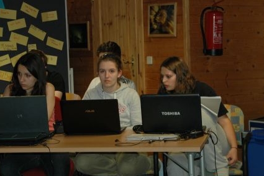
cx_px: 106
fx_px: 740
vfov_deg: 13.5
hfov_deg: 20.2
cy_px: 73
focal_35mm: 101
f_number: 5
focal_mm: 52
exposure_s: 1/60
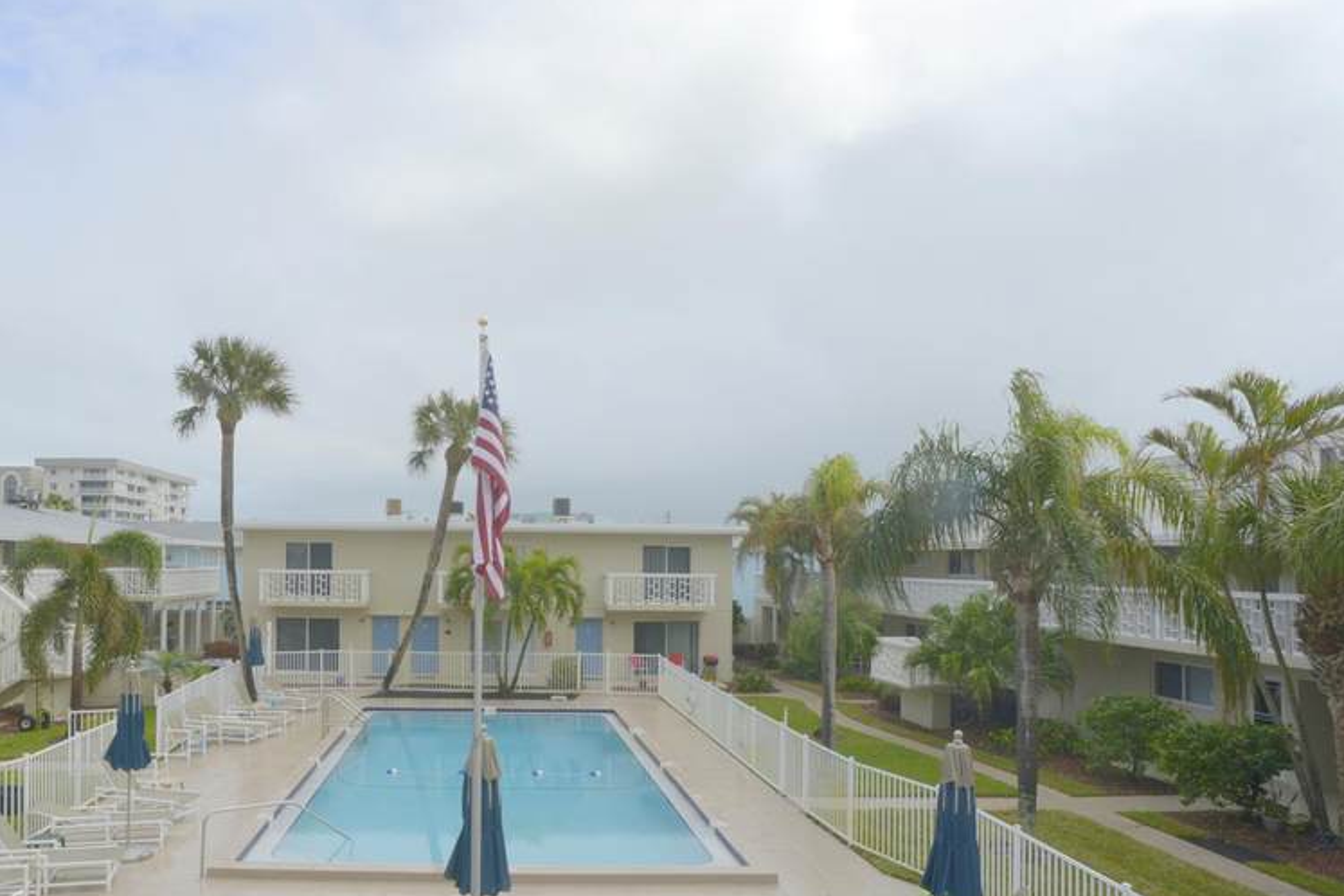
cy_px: 529
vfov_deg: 52.8
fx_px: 896
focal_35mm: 24
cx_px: 488
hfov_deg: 72.3
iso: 100
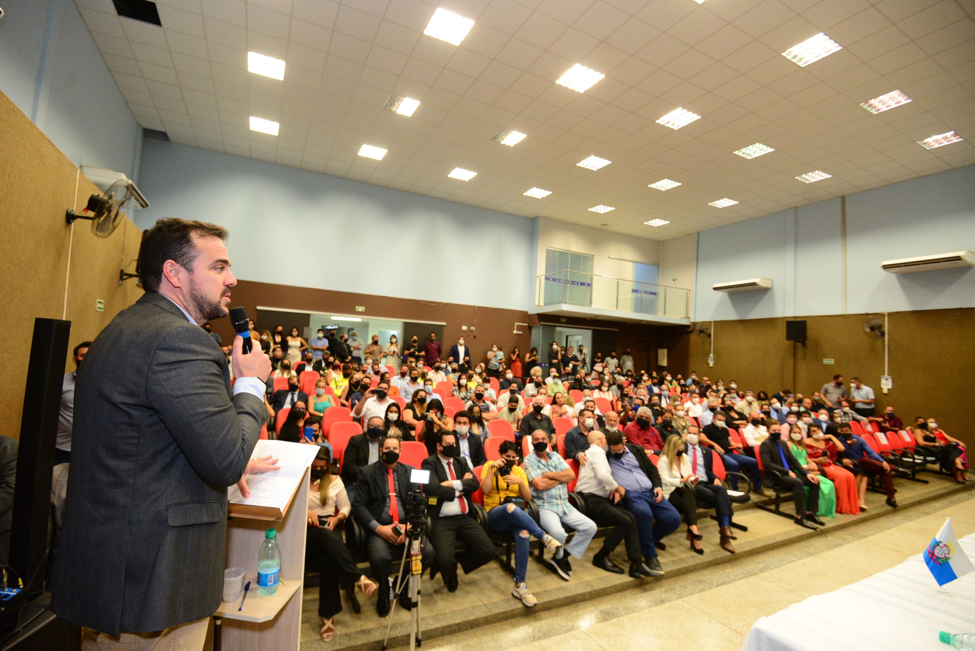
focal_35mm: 16
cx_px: 488
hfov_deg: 96.7
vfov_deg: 73.8
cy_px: 326
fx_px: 433
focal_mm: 16
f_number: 4
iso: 3200
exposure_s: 1/125
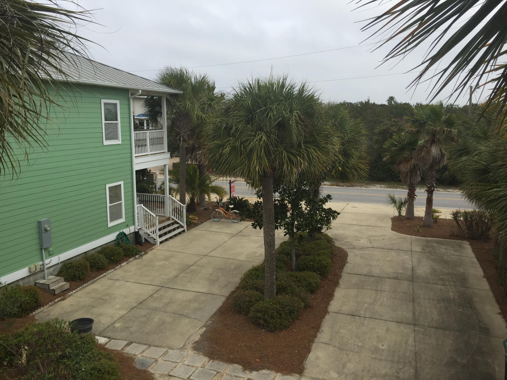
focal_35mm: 29
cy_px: 190
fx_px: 425
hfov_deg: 61.7
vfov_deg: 48.2
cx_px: 254
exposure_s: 1/2475
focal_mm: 4.15
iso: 32
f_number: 2.2
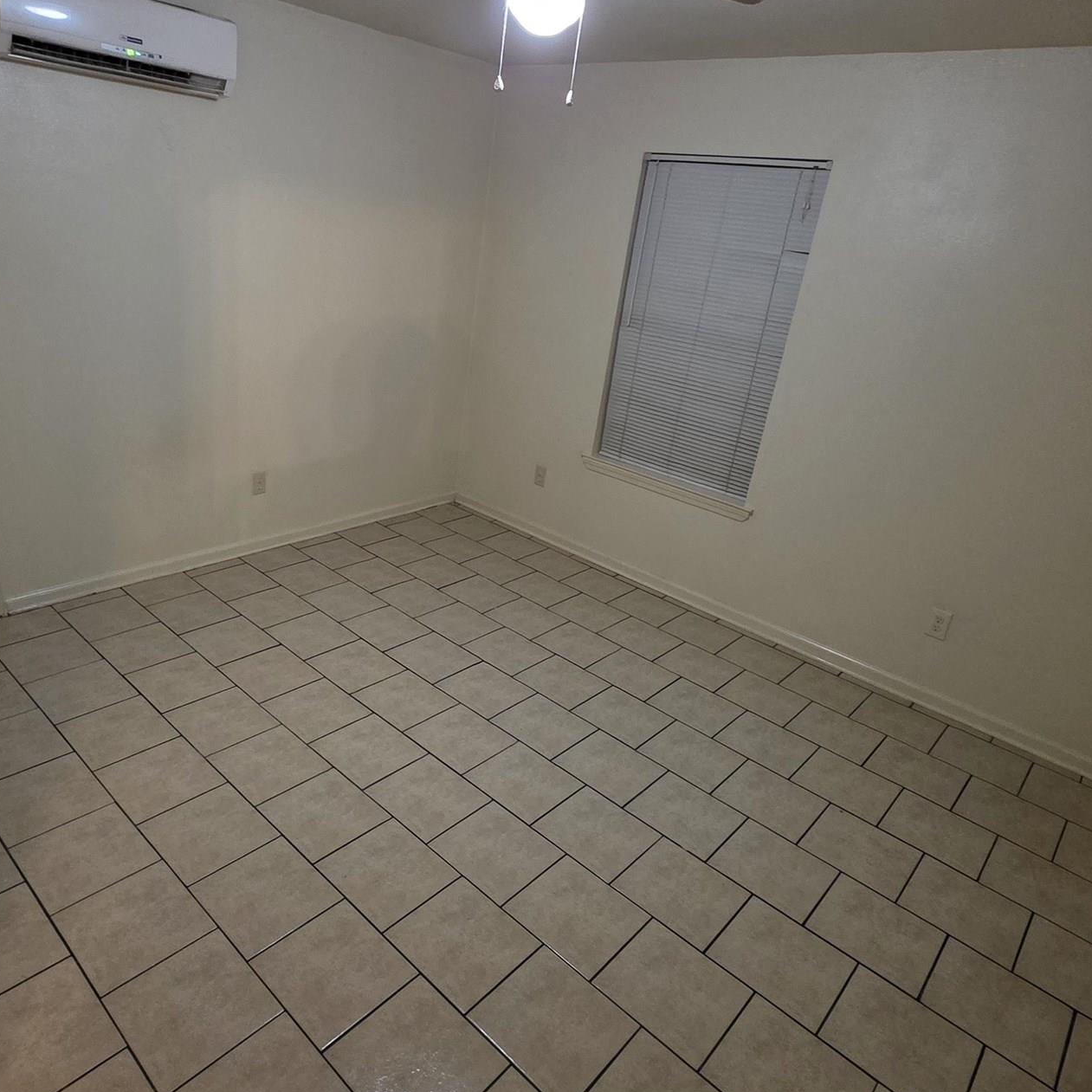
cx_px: 472
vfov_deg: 72.1
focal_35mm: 21
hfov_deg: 71.8
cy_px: 533
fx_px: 749
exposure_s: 1/60
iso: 1000
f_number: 1.9
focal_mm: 2.2
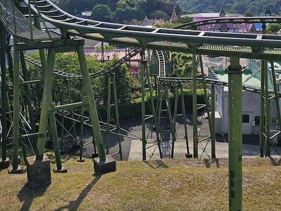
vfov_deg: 38.5
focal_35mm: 36
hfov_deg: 51.0
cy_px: 50
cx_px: 168
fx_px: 292
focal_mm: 6.3
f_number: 1.7
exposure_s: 1/1255
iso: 10
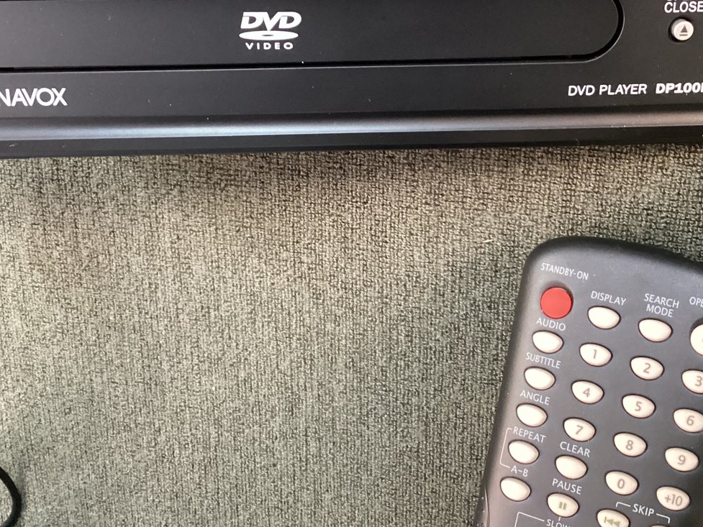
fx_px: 975
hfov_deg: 39.7
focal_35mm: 48
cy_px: 191
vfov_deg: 30.1
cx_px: 344
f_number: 2.4
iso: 500
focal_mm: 3.3
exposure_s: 1/30
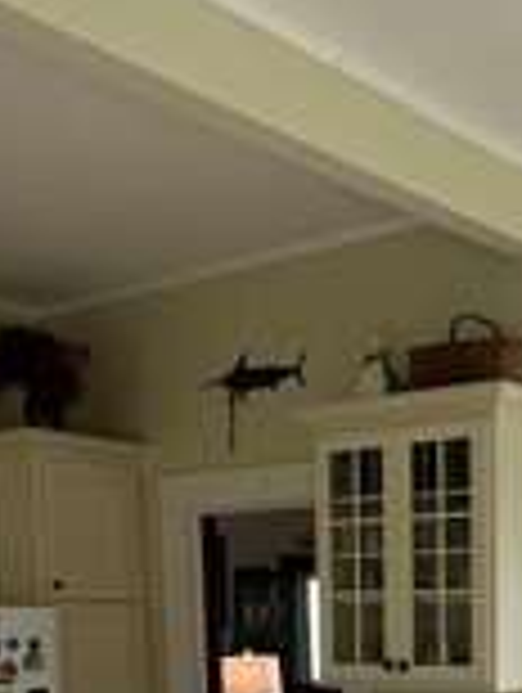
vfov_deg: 28.5
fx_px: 1243
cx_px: 475
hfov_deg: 23.1
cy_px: 752
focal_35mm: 62
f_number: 2.2
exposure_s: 1/120
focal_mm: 2.22
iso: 64
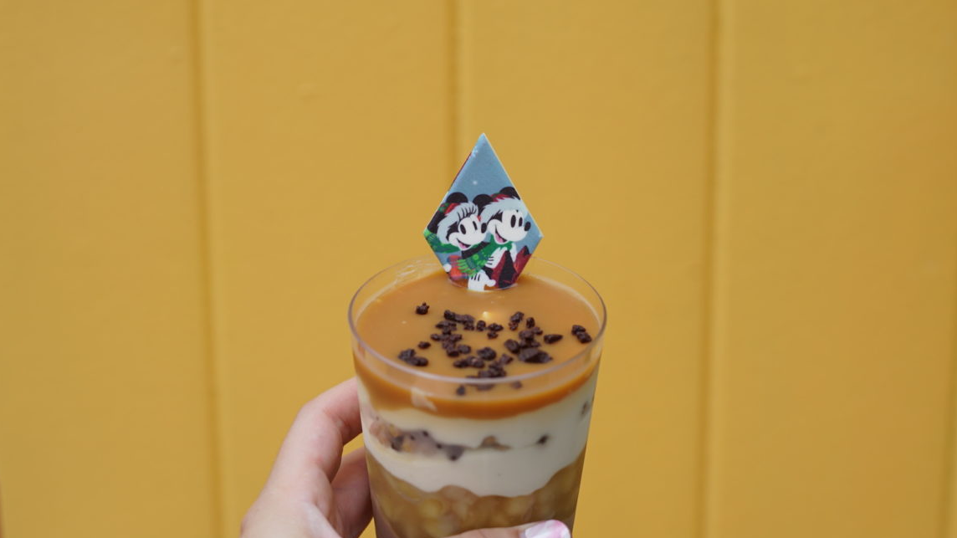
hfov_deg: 37.8
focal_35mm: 55
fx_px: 1395
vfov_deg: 21.8
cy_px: 335
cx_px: 498
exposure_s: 1/200
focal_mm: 50
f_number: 4.5
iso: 100
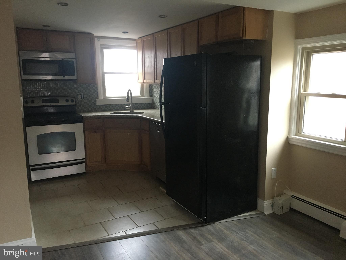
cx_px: 173
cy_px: 130
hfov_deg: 61.7
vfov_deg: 48.2
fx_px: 290
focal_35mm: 29
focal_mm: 4.15
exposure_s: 1/24
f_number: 2.2
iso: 200
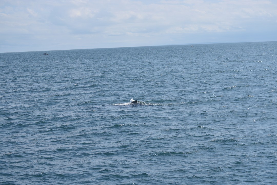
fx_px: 635
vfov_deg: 16.6
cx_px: 138
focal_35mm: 82
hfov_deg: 24.6
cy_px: 92
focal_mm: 55
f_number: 5.6
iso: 200
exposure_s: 1/1600
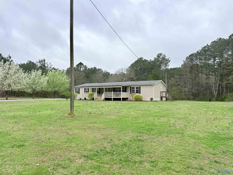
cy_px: 88
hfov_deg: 71.6
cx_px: 116
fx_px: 162
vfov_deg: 56.8
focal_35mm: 24
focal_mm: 6.76
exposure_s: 1/5714
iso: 80
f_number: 1.78
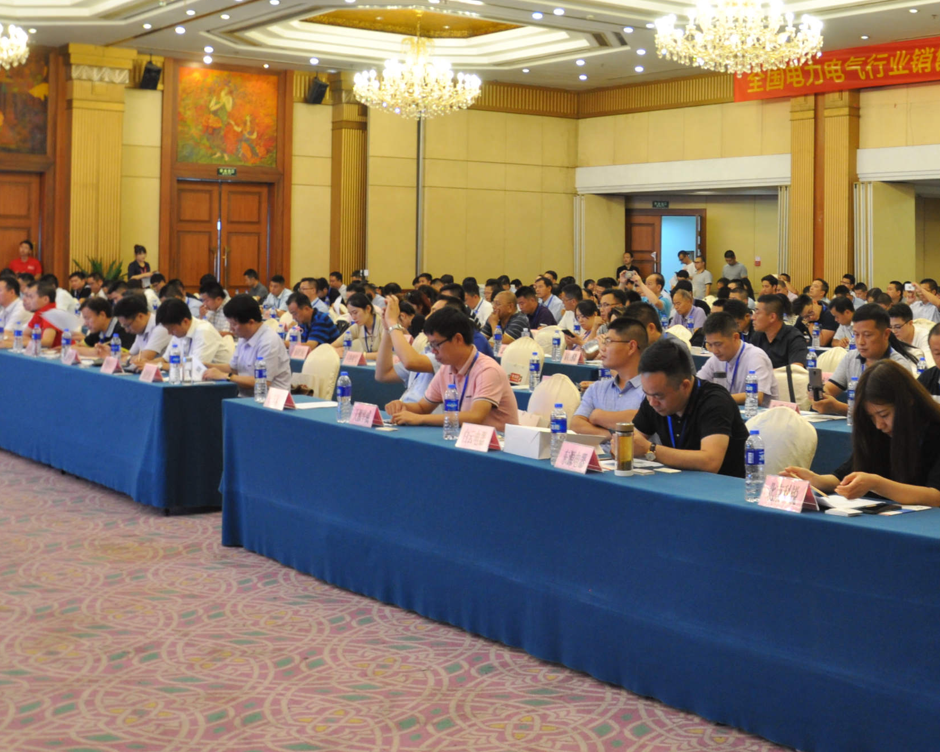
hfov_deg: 36.6
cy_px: 234
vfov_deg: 30.5
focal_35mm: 49
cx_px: 767
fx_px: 1363
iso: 400
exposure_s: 1/15
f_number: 4
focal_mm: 18
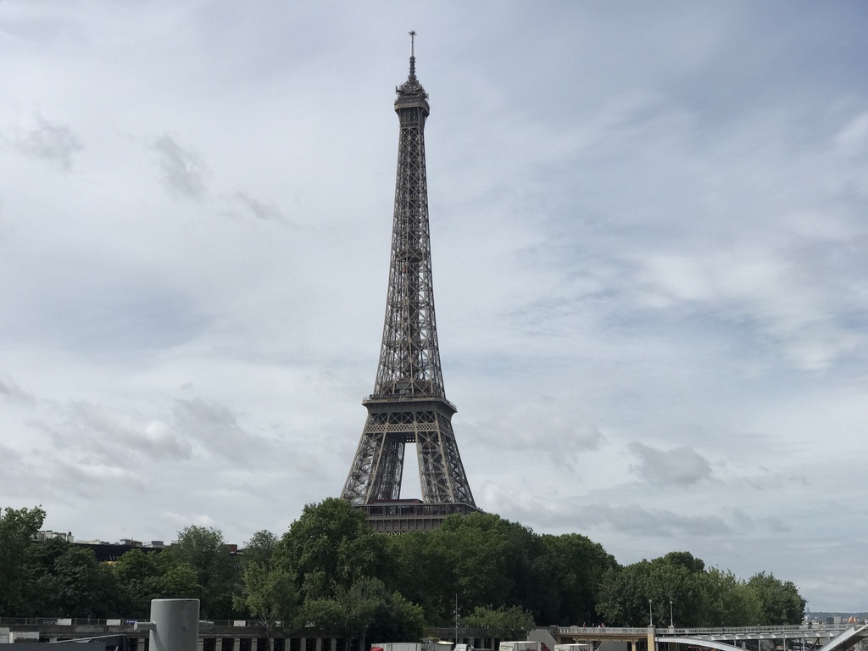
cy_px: 326
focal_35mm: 57
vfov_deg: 25.7
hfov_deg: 33.8
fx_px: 1429
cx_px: 434
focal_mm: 6.6
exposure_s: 1/1916
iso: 20
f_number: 2.8
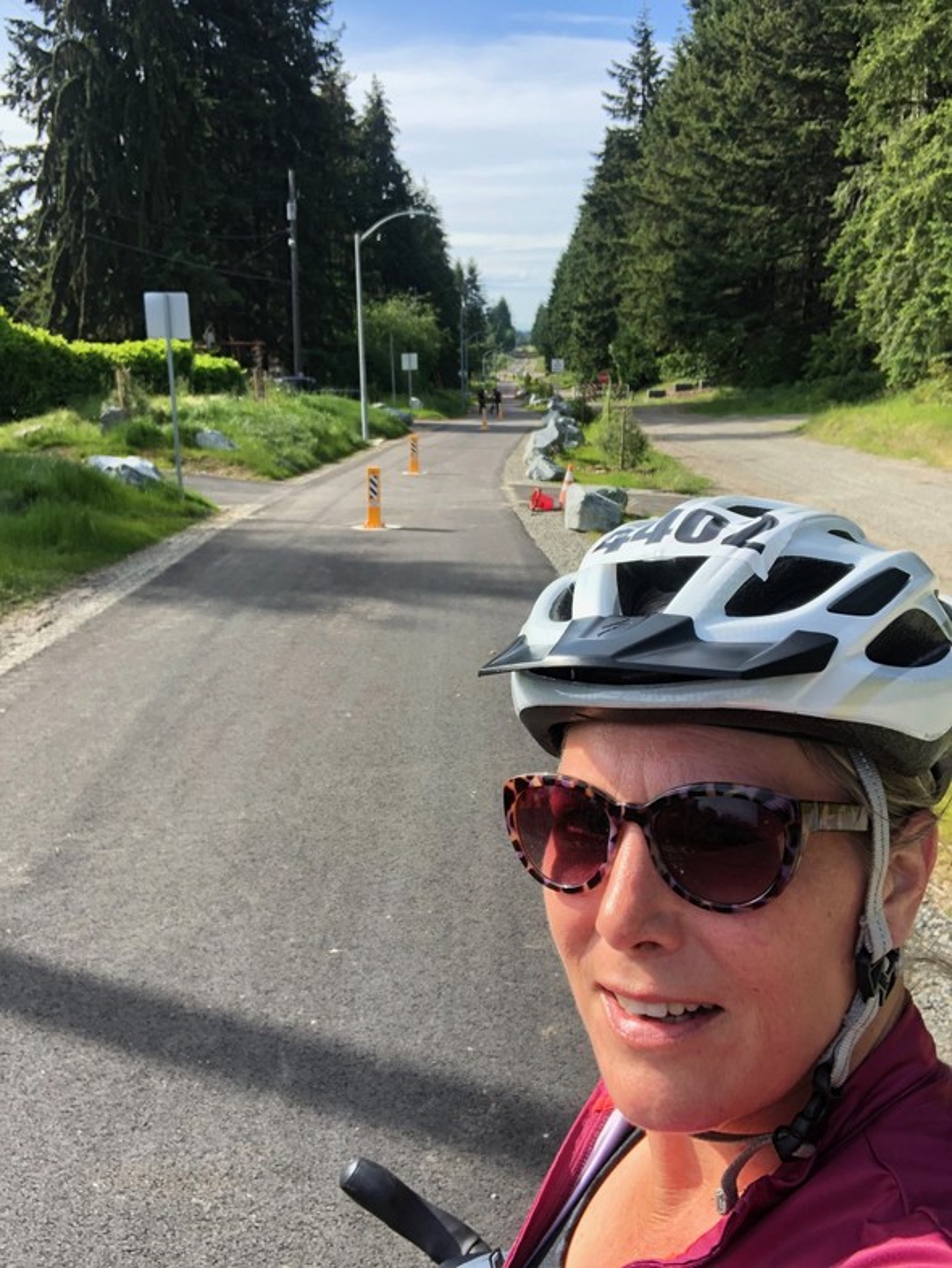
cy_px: 634
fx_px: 1172
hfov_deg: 44.2
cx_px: 476
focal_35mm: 32
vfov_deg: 56.8
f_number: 2.2
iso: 20
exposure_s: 1/308
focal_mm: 2.87
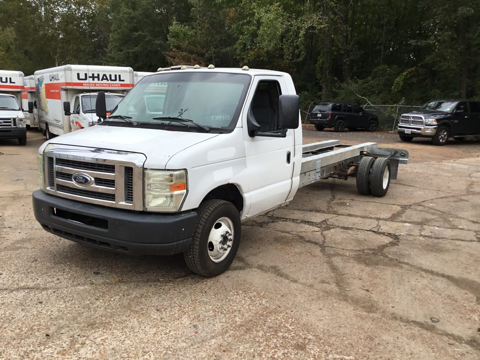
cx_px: 240
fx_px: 430
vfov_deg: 45.4
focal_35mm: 31
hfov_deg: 58.4
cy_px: 180
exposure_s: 1/536
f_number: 2.4
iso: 25
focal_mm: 3.3
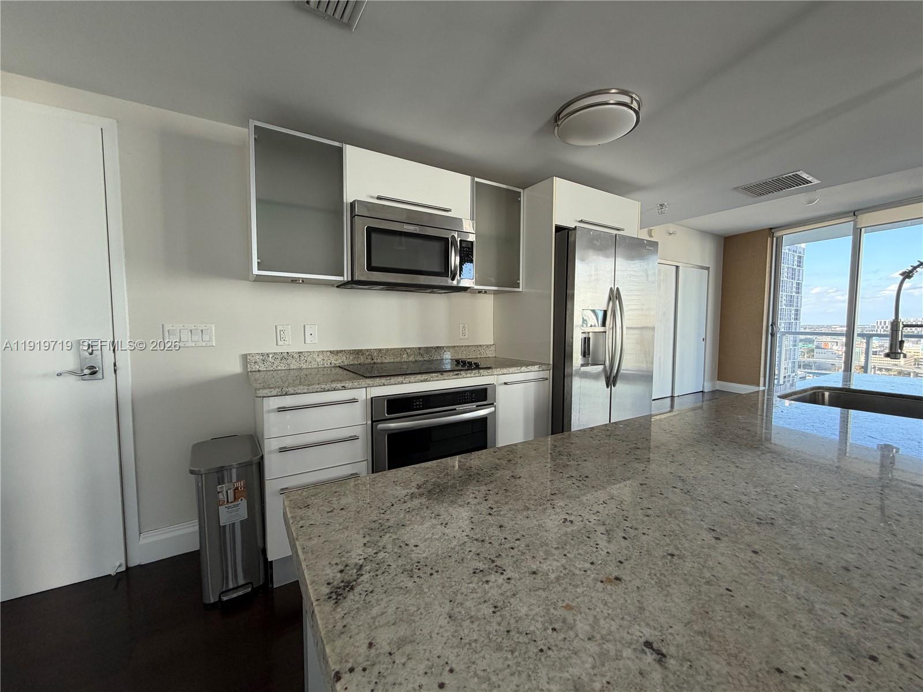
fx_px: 373
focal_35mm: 14
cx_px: 462
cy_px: 346
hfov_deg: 102.1
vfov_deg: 85.7
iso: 125
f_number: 2.2
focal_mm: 2.22
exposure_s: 1/121
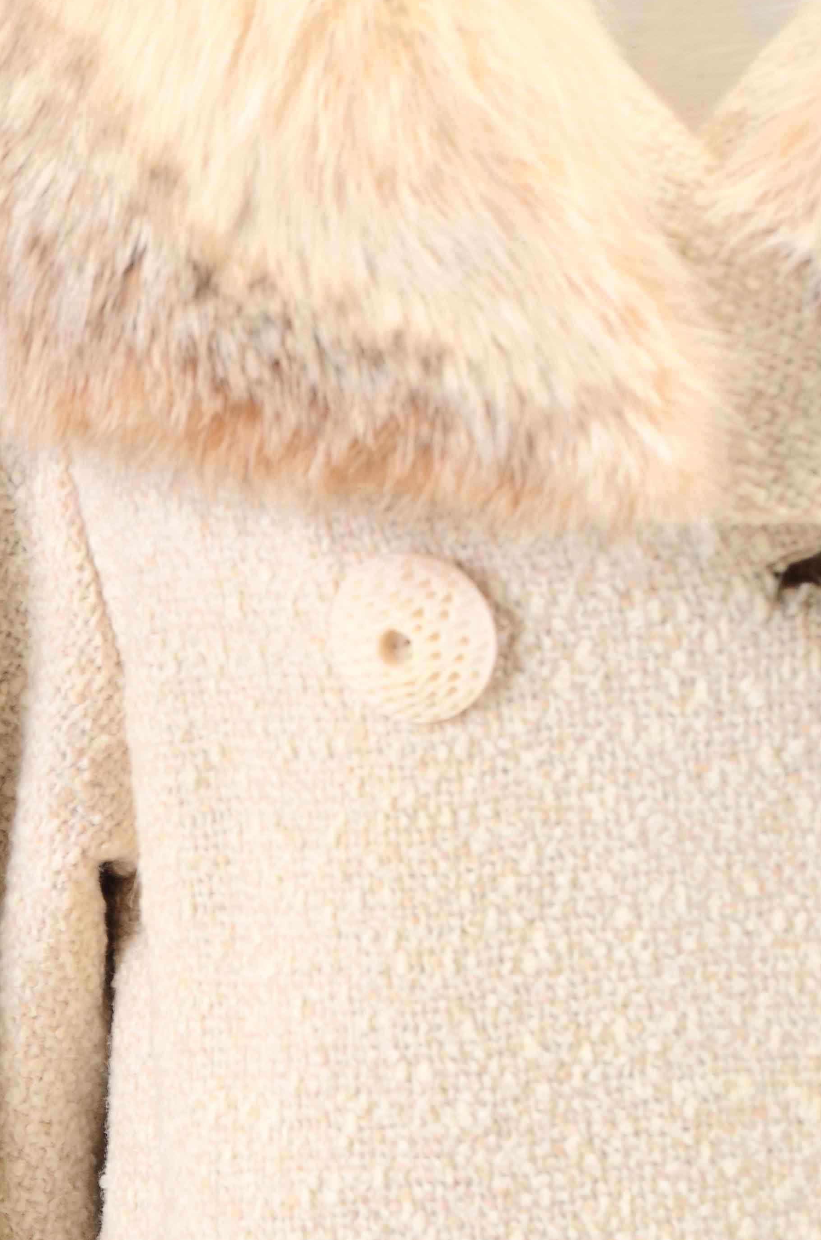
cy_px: 1000
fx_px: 9722
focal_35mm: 283
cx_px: 130
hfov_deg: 4.8
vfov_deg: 7.3
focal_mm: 105
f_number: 7.1
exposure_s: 1/80
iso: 160
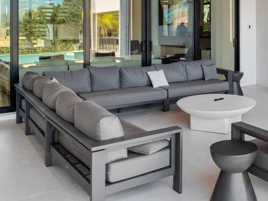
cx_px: 242
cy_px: 33
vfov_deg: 31.2
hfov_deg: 39.0
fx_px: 348
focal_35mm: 45
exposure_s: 1/30
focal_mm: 12
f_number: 7.1
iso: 400
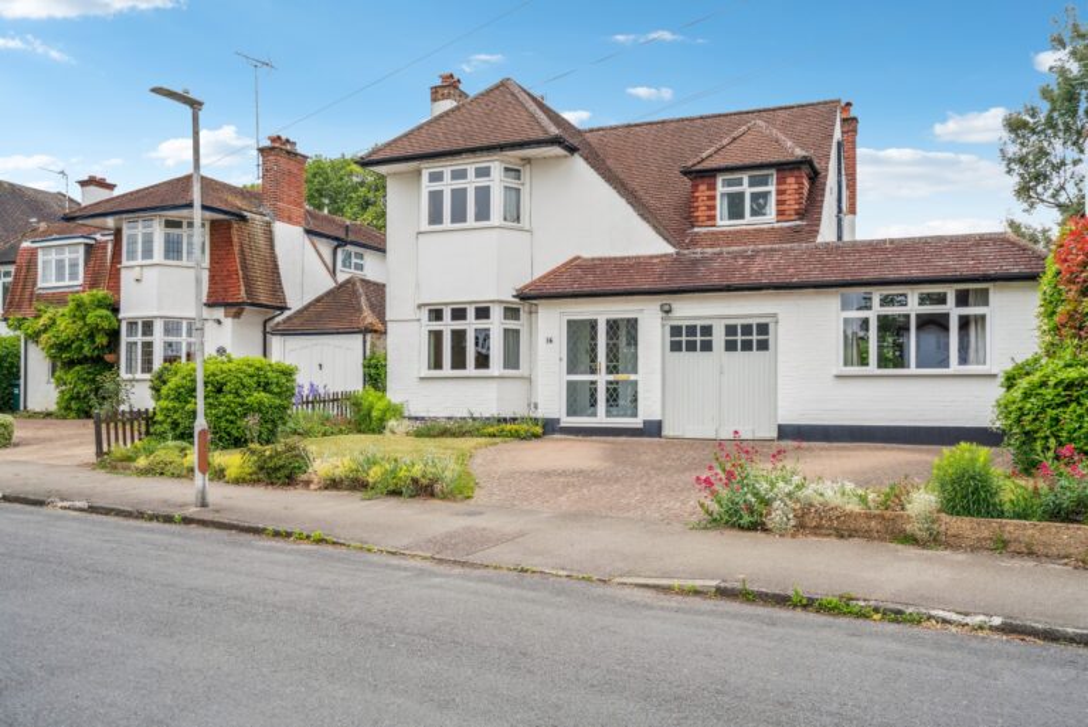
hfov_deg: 60.3
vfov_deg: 42.4
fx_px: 937
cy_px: 364
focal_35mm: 31
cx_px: 544
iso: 640
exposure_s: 1/1600
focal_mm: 31
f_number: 5
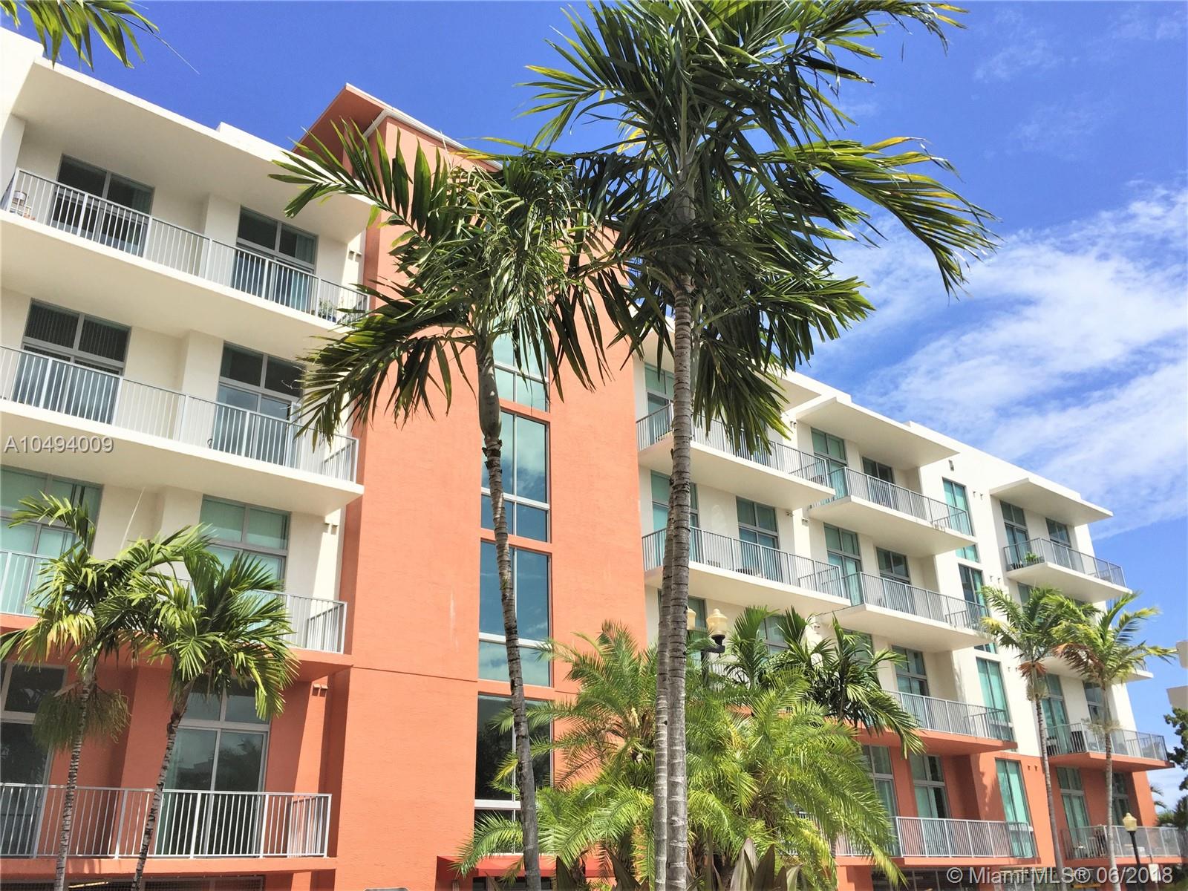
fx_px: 995
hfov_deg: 61.7
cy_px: 446
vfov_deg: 48.2
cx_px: 594
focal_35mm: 29
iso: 32
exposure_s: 1/2198
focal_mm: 4.15
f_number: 2.2
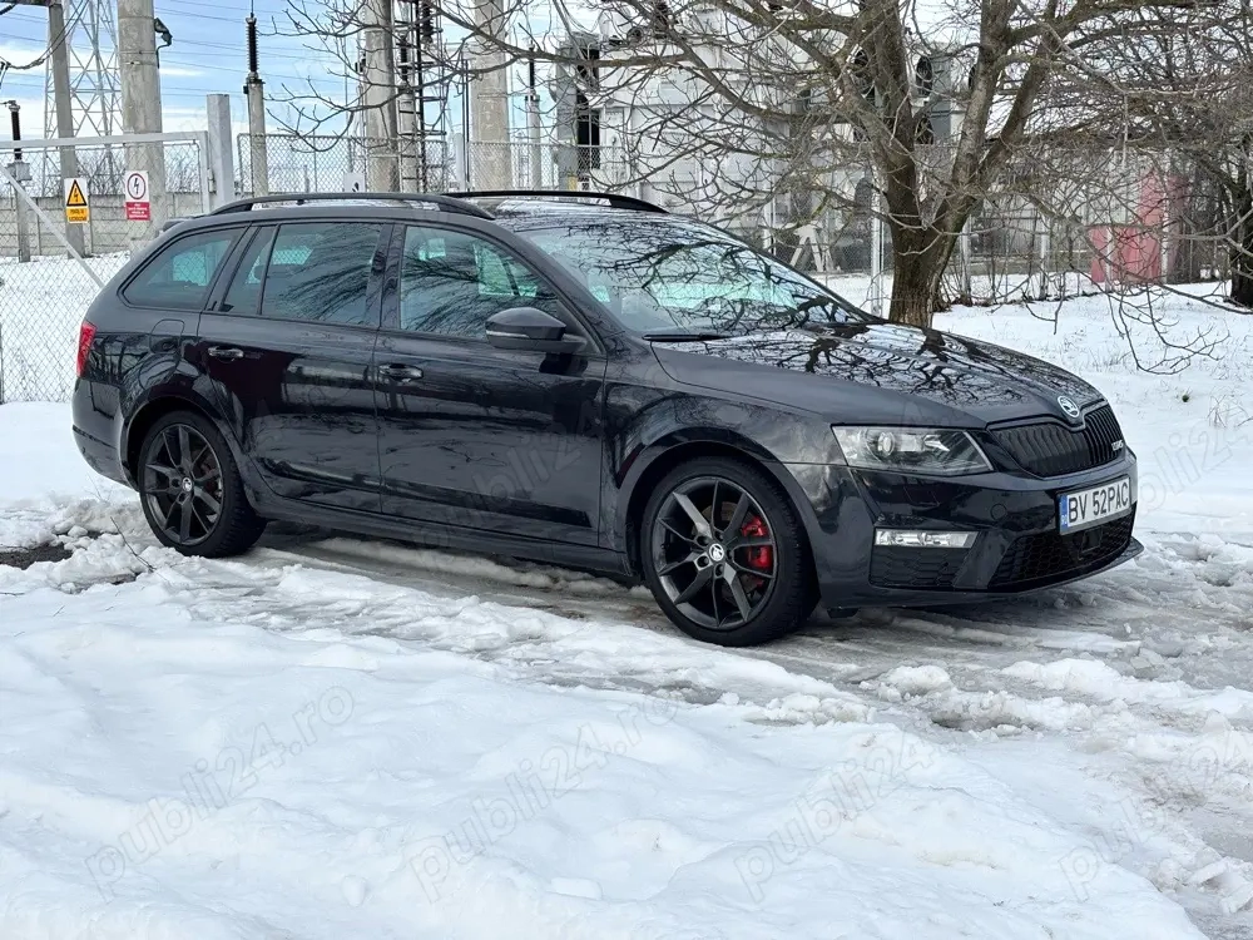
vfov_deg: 28.0
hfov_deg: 36.8
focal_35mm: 52
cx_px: 626
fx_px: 1882
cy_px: 470
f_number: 1.6
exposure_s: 1/1007
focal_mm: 5.96
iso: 32
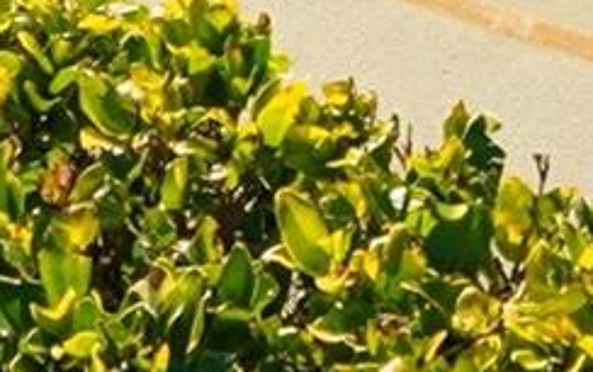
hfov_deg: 20.7
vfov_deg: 9.2
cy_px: -884
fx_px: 1618
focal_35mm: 100
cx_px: 403
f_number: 7.1
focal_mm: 10
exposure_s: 1/4000
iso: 100
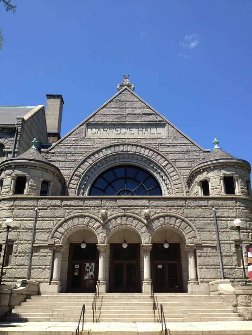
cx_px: 126
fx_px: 340
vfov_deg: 52.6
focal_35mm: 35
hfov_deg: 40.7
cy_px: 168
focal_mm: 4.28
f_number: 2.4
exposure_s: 1/1022
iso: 50
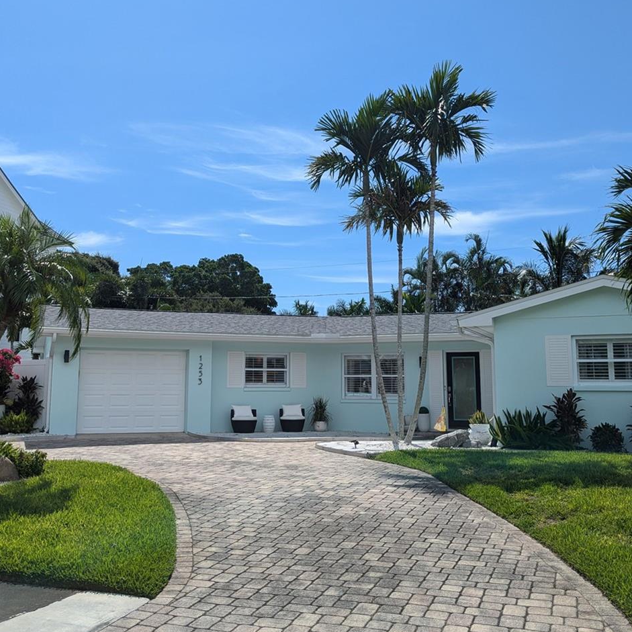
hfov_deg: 46.0
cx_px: 298
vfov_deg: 46.0
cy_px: 300
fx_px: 744
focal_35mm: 36
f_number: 1.85
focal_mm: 6.81
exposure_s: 1/3058
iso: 43
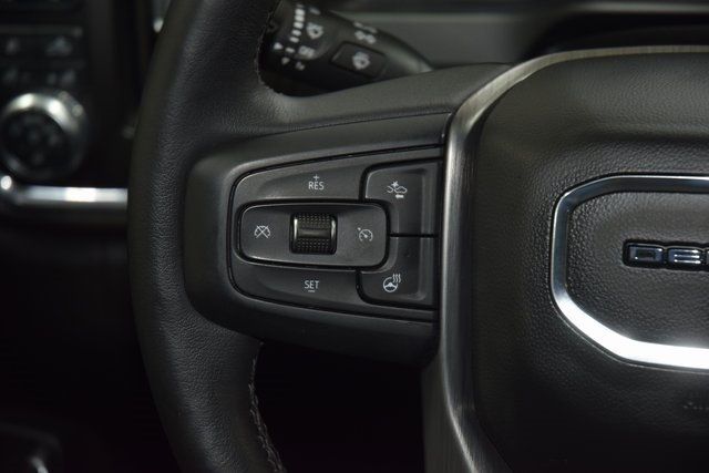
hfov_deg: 19.5
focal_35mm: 105
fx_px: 2068
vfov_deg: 13.0
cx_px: 354
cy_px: 236
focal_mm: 70
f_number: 4.5
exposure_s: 1/10
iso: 1000
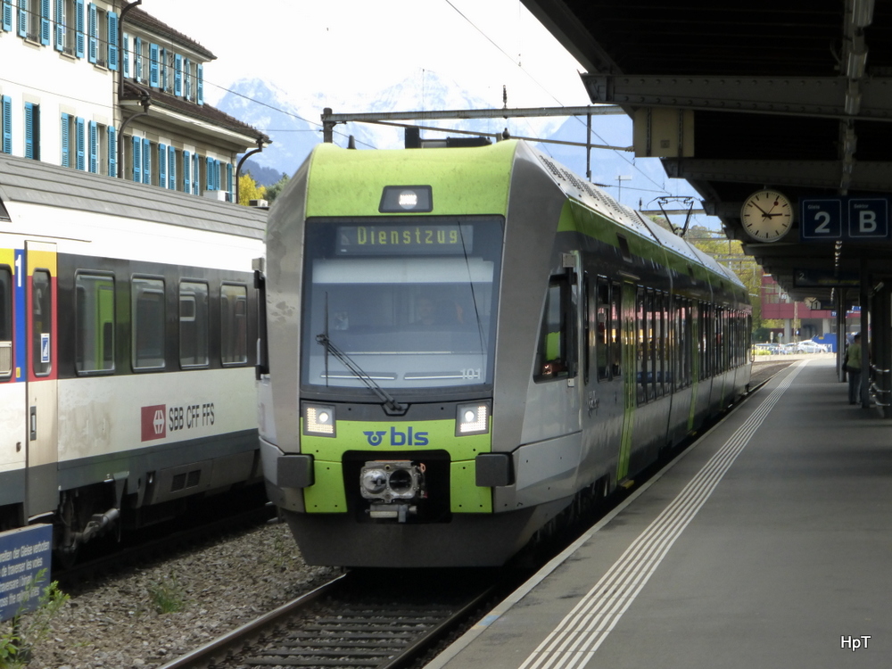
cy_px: 334
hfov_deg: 17.7
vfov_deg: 13.3
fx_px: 2860
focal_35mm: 111
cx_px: 446
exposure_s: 1/160
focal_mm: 18.2
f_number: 5.3
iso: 160
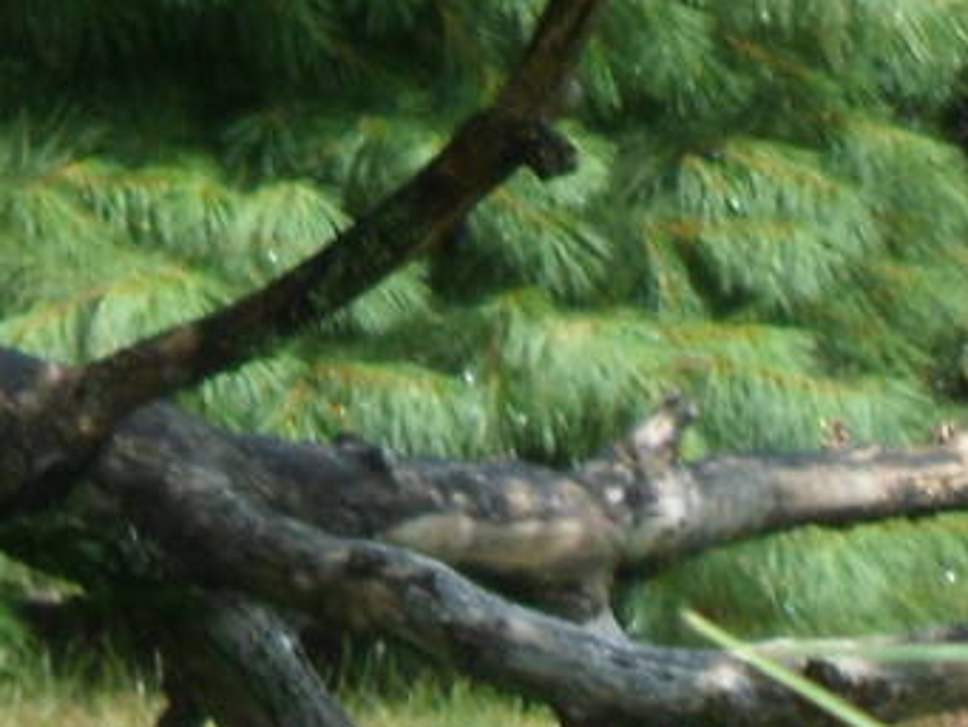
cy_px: -574
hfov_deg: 1.6
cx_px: -613
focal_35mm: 1268
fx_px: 35471
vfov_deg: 1.2
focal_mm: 46.8
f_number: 5.9
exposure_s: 1/250
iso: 80
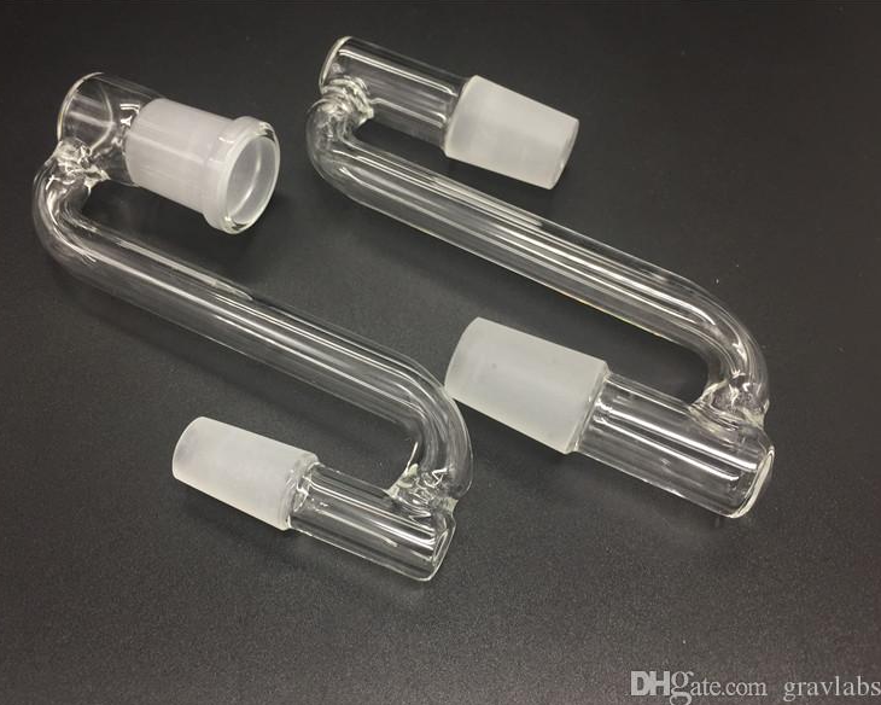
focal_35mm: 31
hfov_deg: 57.1
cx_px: 410
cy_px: 359
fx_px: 808
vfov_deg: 47.1
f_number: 2.2
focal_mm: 4.15
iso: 40
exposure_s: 1/50
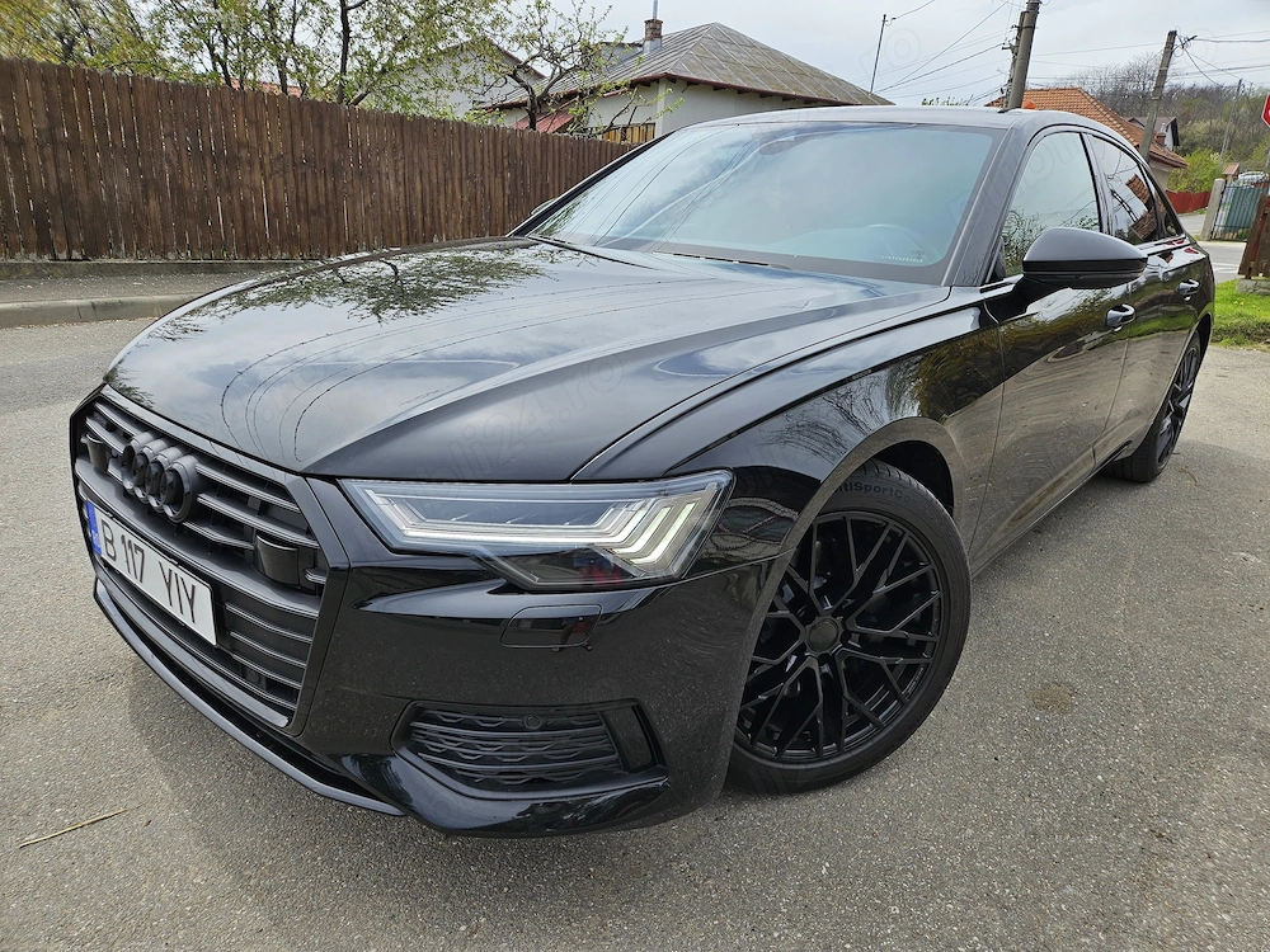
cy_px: 476
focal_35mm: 23
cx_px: 635
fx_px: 844
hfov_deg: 73.9
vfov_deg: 58.9
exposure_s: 1/1145
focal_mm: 5.4
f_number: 1.8
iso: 25
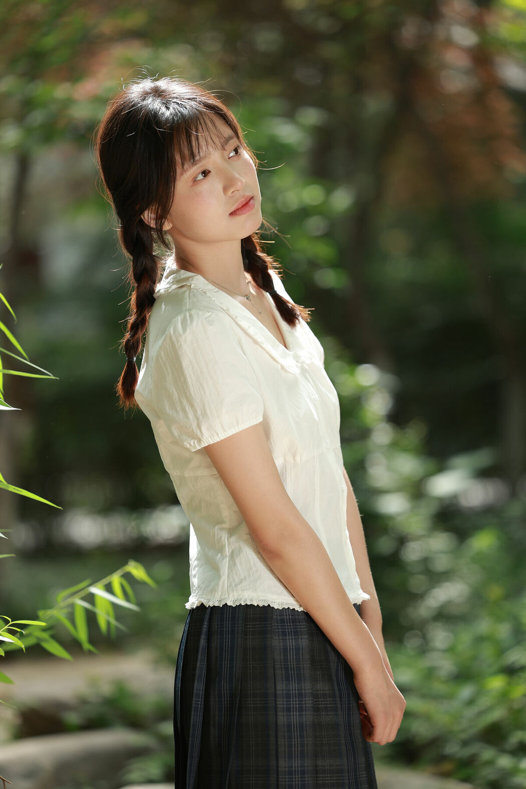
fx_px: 2937
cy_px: 394
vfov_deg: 15.3
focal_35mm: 134
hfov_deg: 10.2
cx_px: 263
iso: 100
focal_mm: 135
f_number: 2.8
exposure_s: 1/200
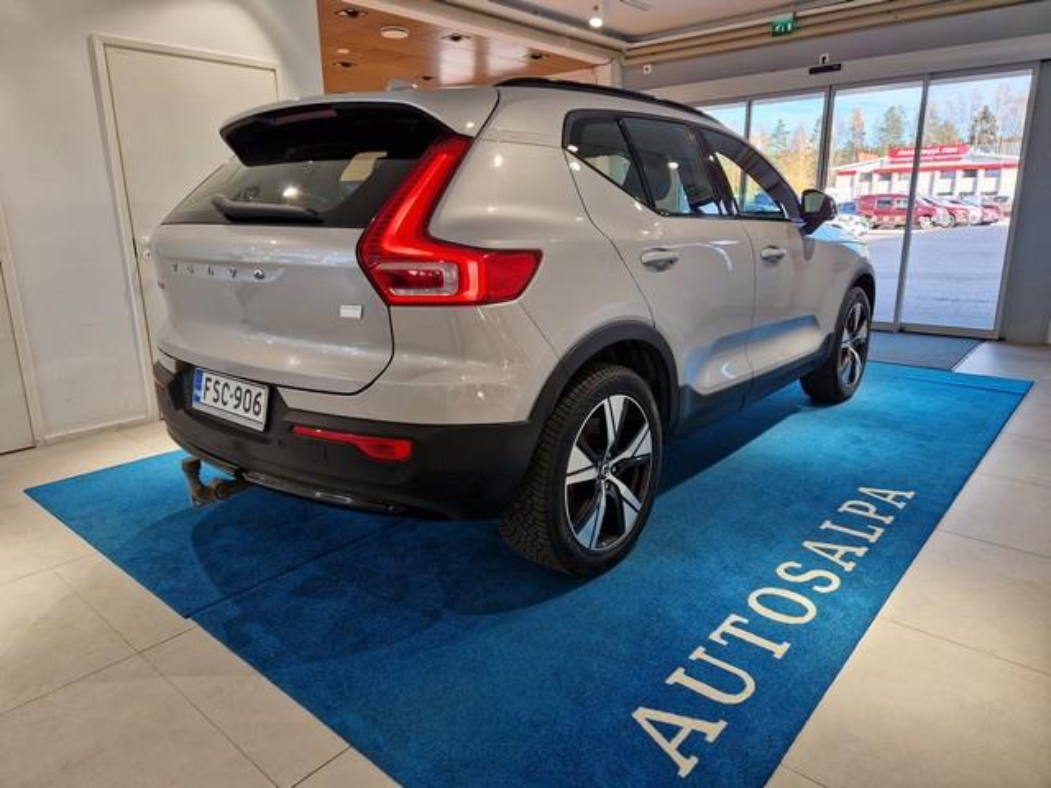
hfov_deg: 73.9
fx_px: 698
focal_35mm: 23
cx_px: 526
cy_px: 394
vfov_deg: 58.9
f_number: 1.8
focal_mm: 5.4
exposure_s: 1/100
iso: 50
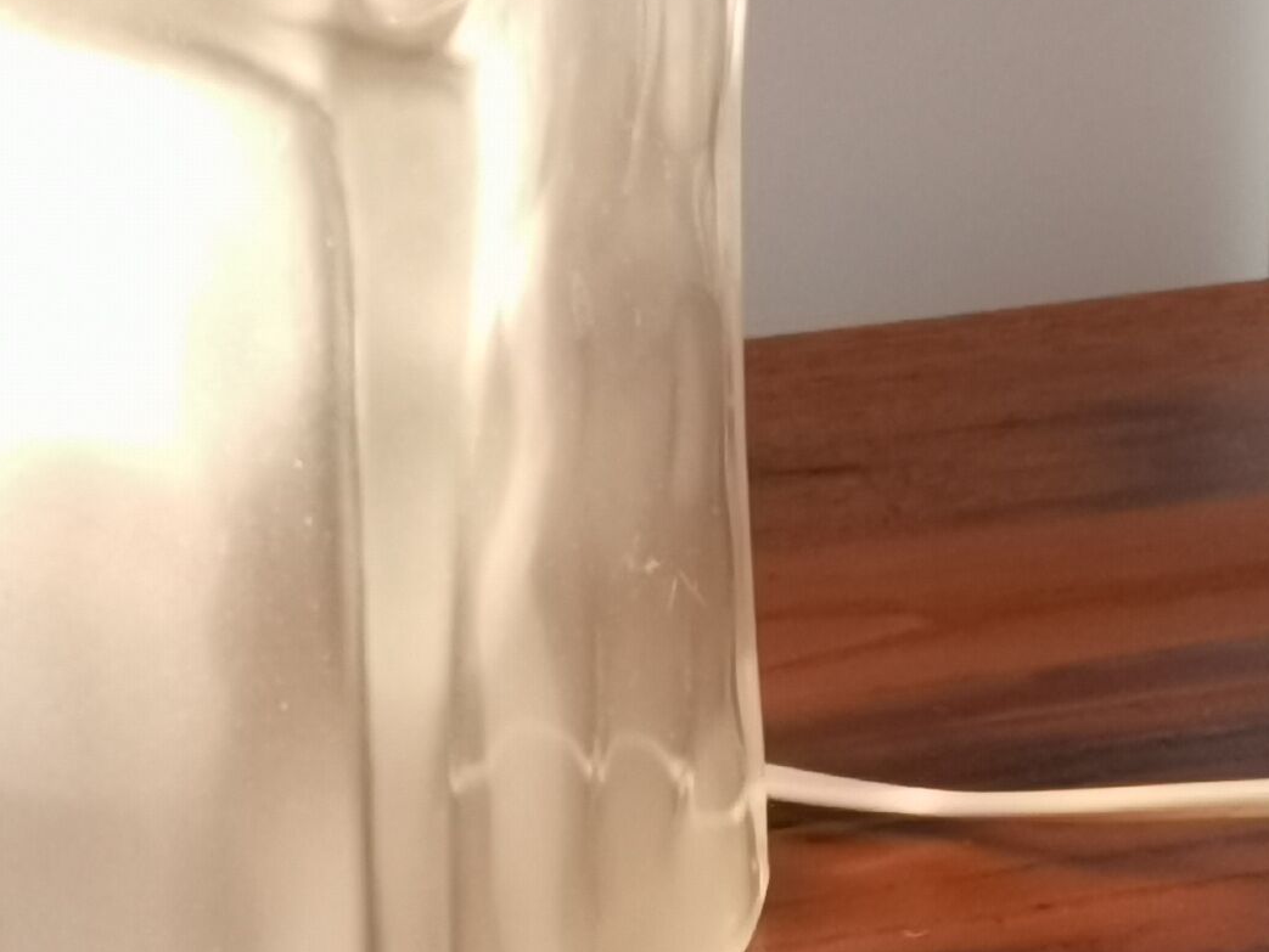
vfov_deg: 8.1
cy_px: 677
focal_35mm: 184
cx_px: 875
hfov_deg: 10.7
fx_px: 6748
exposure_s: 1/100
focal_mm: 4.75
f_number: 1.8
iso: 125
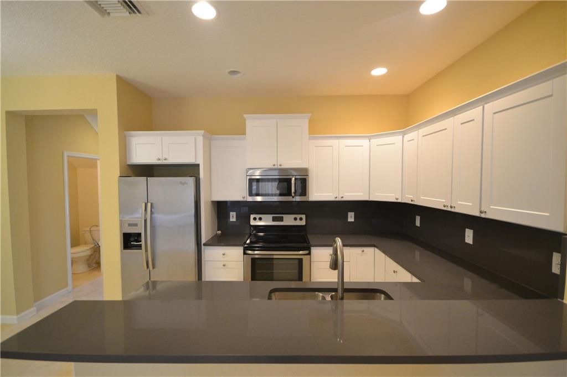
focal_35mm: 15
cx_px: 284
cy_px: 188
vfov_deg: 77.3
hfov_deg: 100.4
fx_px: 236
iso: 1600
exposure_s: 1/60
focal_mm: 10
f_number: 4
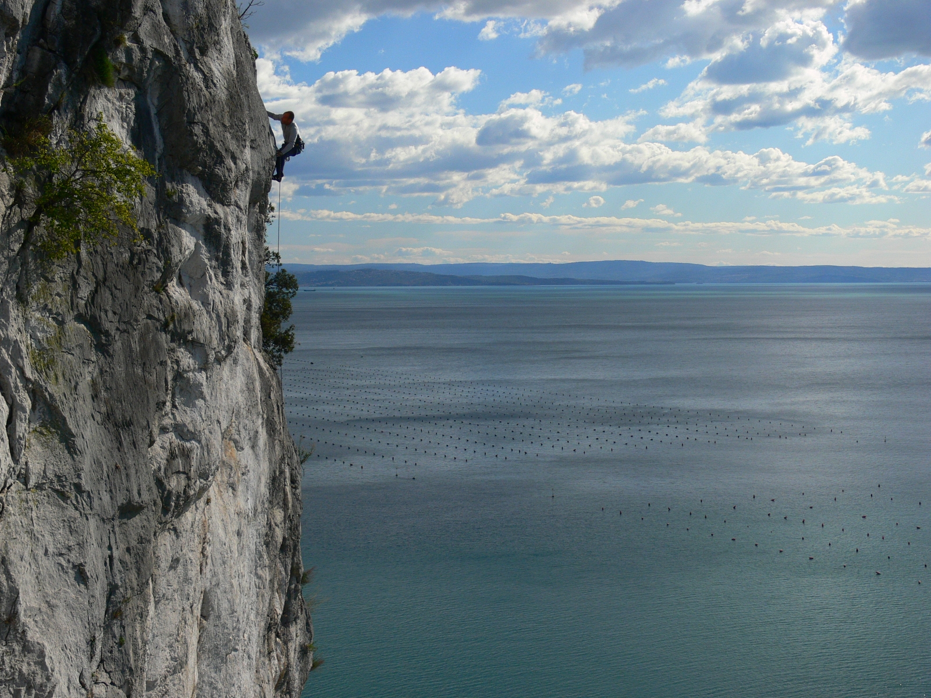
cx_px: 466
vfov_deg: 26.1
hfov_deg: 34.3
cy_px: 349
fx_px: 1506
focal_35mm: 56
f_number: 3.6
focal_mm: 11.9
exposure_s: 1/640
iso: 80
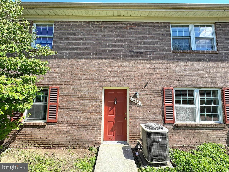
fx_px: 93
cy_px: 86
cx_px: 114
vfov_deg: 85.7
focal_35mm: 14
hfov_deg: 102.1
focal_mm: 2.22
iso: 50
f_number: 2.2
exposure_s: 1/707
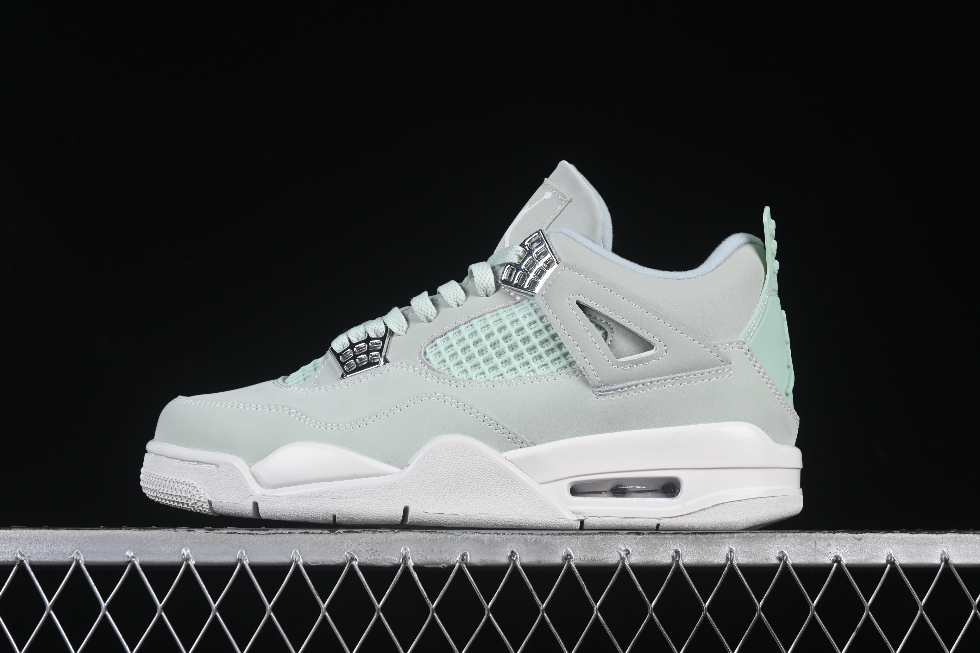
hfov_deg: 27.0
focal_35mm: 75
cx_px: 490
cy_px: 326
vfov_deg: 18.2
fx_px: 2042
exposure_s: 1/80
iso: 160
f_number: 8
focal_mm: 50
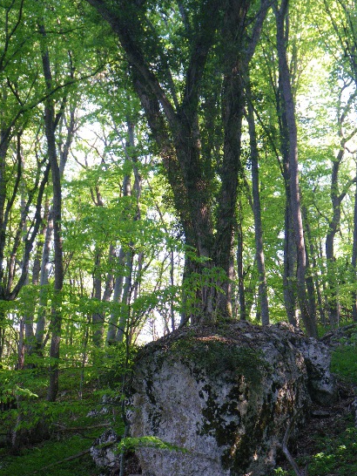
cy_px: 247
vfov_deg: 34.3
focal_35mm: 56
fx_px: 769
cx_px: 185
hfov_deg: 26.1
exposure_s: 1/60
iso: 320
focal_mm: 9.1
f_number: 4.4
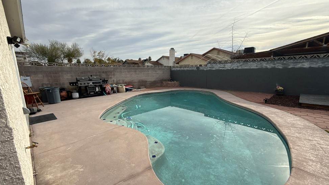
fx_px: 140
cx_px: 162
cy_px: 99
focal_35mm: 16
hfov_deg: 99.4
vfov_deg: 67.0
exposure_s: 1/2237
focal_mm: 2.22
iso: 50
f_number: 2.2
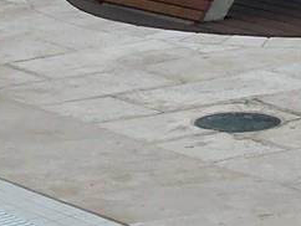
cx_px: 244
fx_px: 2298
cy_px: -40
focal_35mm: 264
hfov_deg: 7.5
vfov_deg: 5.6
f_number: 3.3
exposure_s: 1/125
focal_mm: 7.2
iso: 160
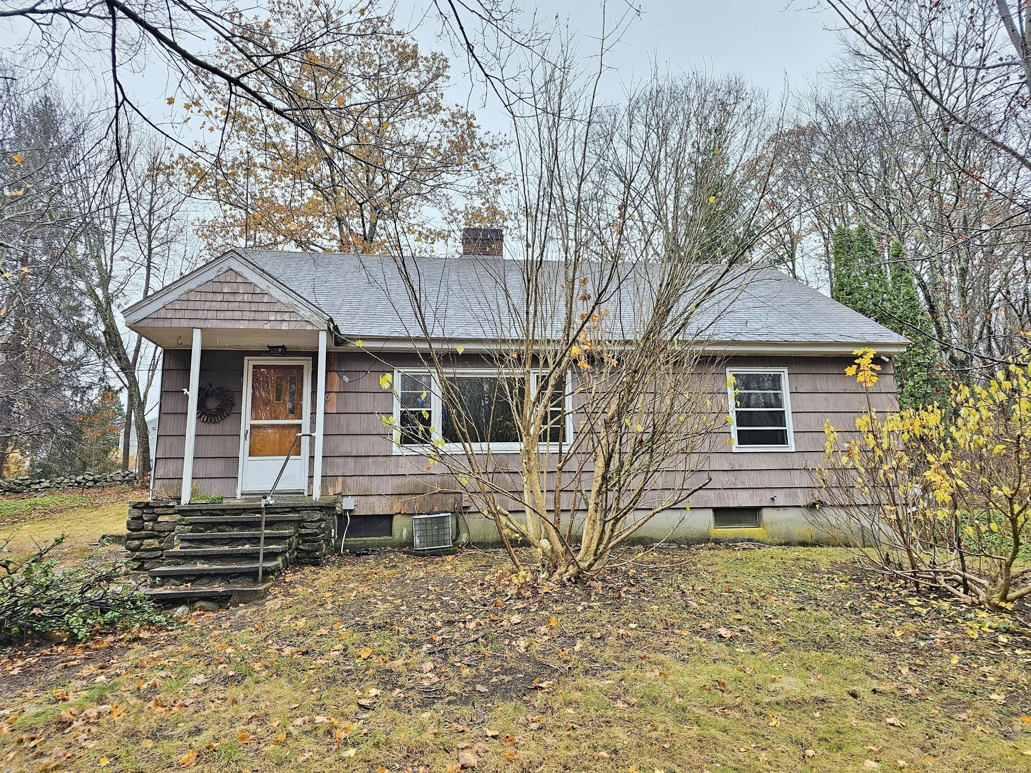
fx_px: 685
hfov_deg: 73.9
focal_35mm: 23
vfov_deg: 58.9
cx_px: 516
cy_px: 386
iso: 80
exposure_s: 1/120
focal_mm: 6.3
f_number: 1.7
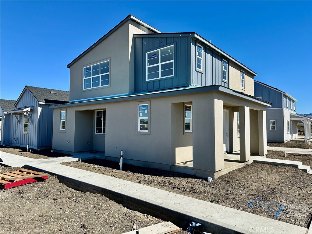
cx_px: 156
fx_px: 216
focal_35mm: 24
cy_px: 117
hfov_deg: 71.6
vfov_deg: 56.8
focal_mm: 6.86
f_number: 1.78
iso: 80
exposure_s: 1/5000
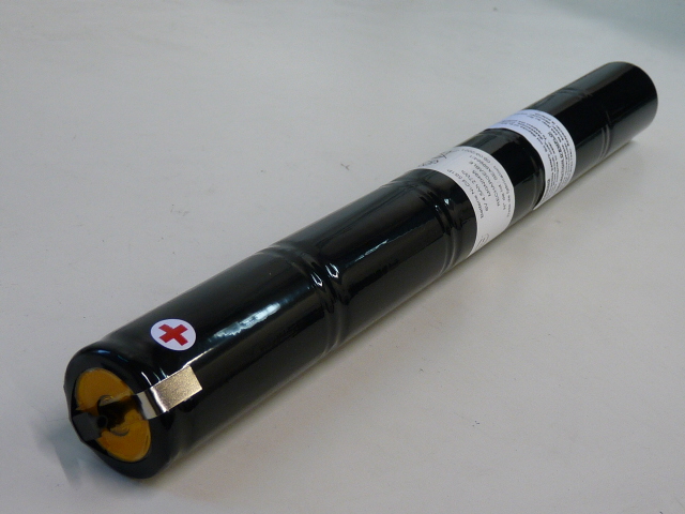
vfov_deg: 27.5
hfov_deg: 36.2
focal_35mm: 53
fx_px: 1049
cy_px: 257
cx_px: 342
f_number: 3
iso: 125
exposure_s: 1/30
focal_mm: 5.4
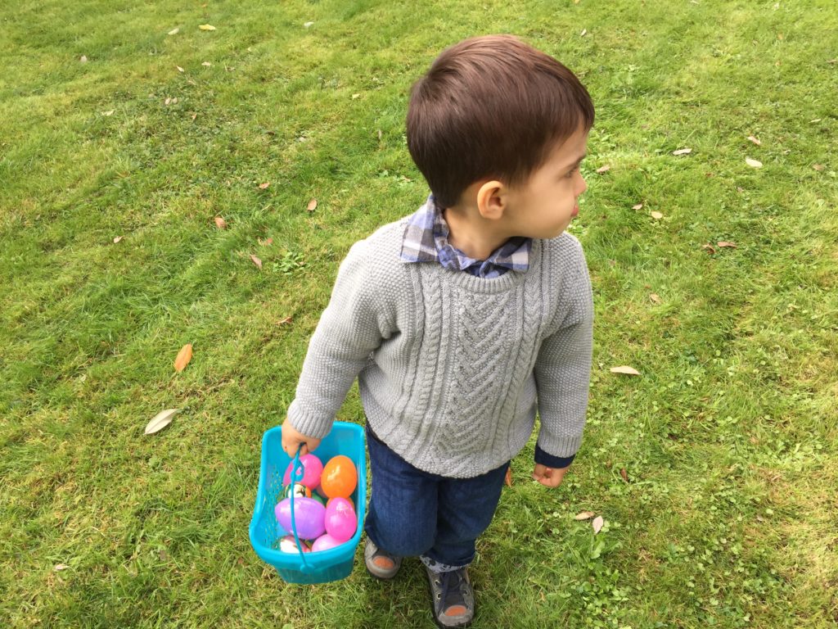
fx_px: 702
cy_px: 314
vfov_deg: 48.2
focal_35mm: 29
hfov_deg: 61.7
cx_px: 419
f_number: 2.2
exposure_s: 1/377
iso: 32
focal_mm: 4.15
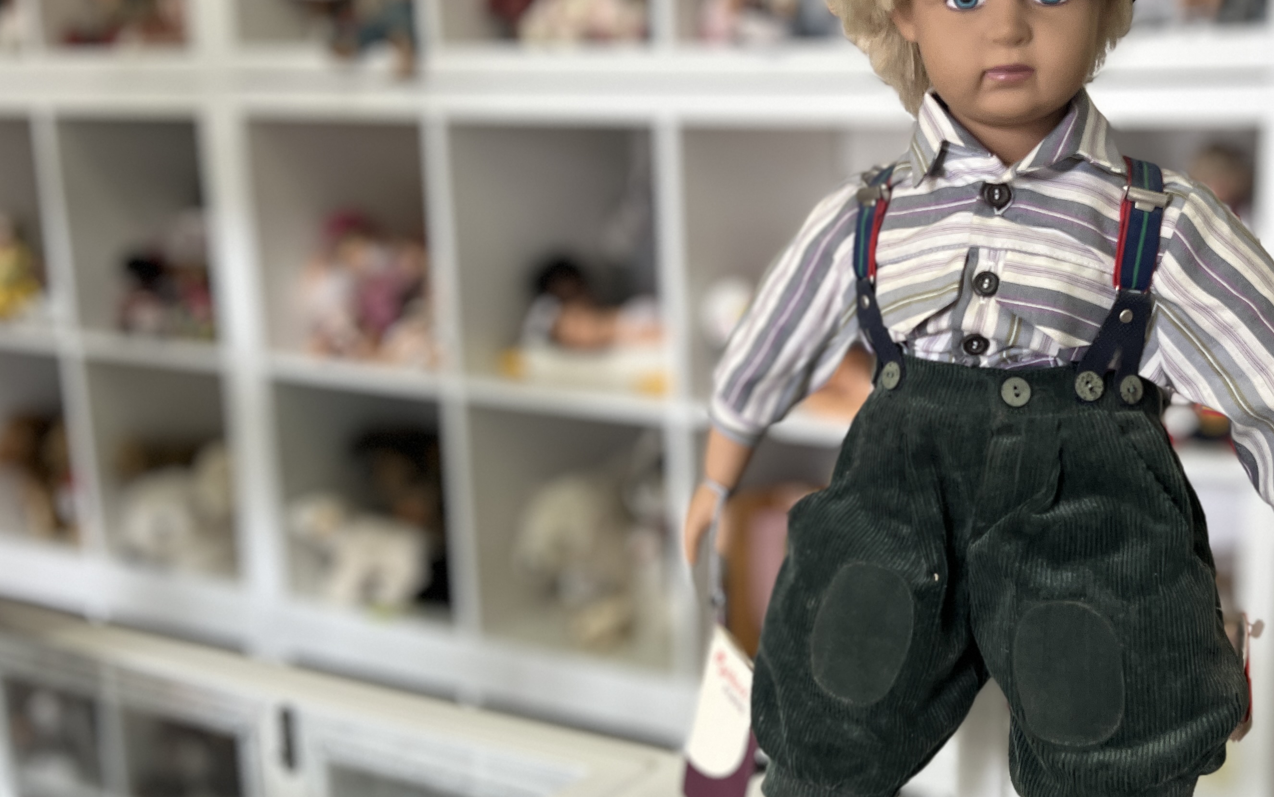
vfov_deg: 30.5
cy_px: 440
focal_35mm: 42
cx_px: 947
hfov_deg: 45.6
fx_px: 1458
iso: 160
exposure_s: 1/59
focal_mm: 5.7
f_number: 1.5
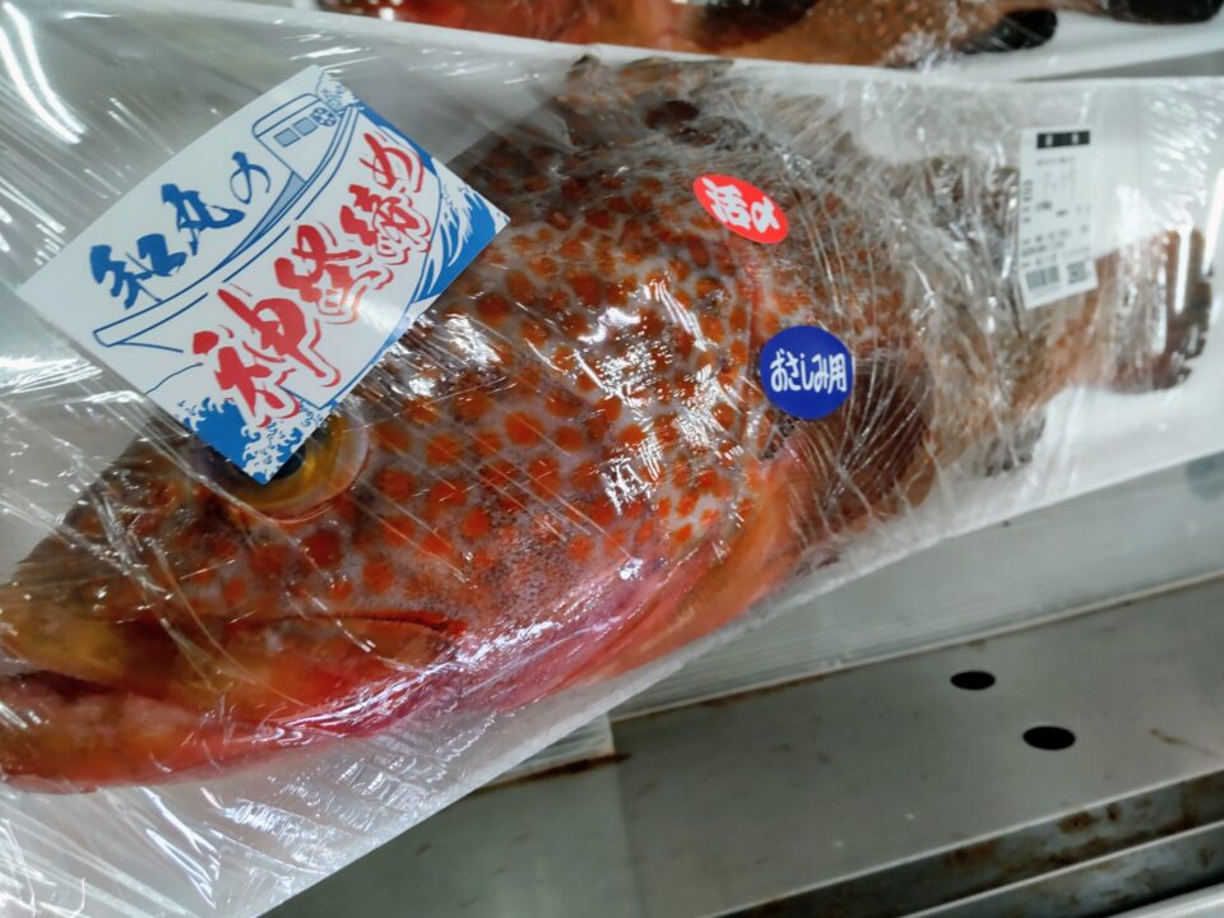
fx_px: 849
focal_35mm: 24
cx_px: 612
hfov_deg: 71.6
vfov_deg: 56.8
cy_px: 459
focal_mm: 3.43
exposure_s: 1/60
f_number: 2
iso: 198
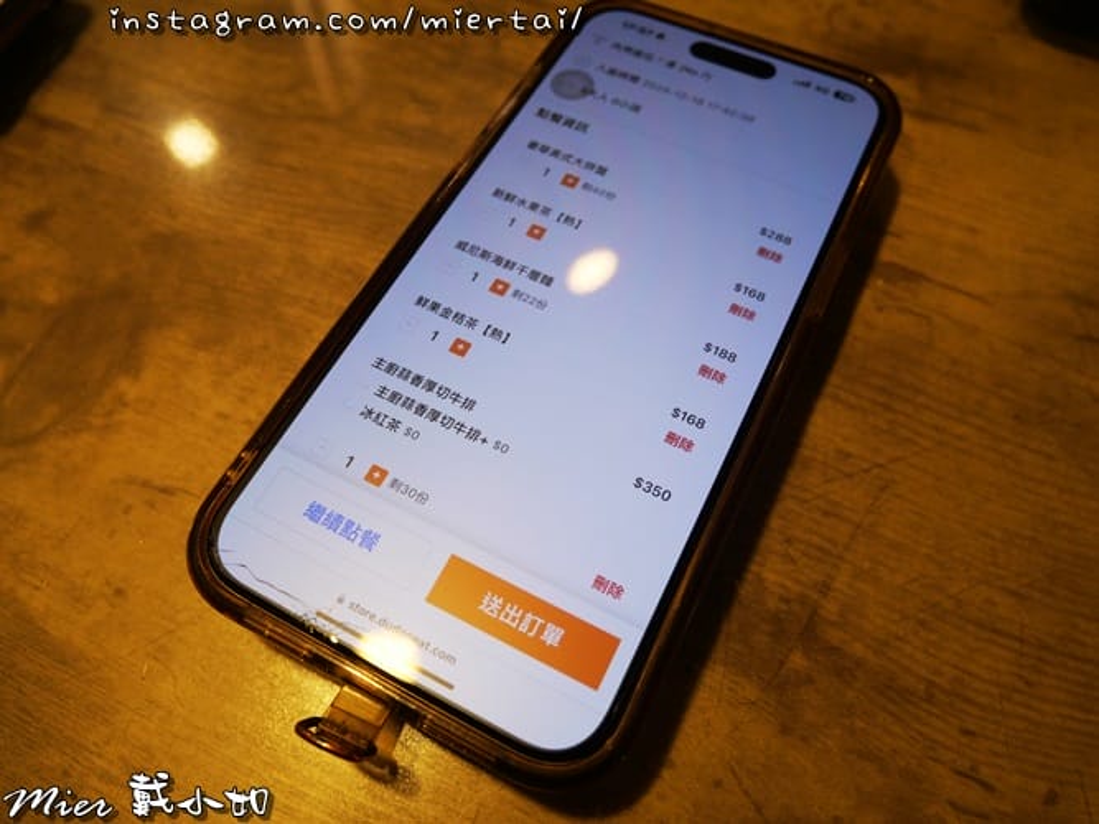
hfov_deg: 67.3
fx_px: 825
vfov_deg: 53.0
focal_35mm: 26
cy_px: 412
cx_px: 550
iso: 500
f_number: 3.5
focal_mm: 13
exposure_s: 1/60
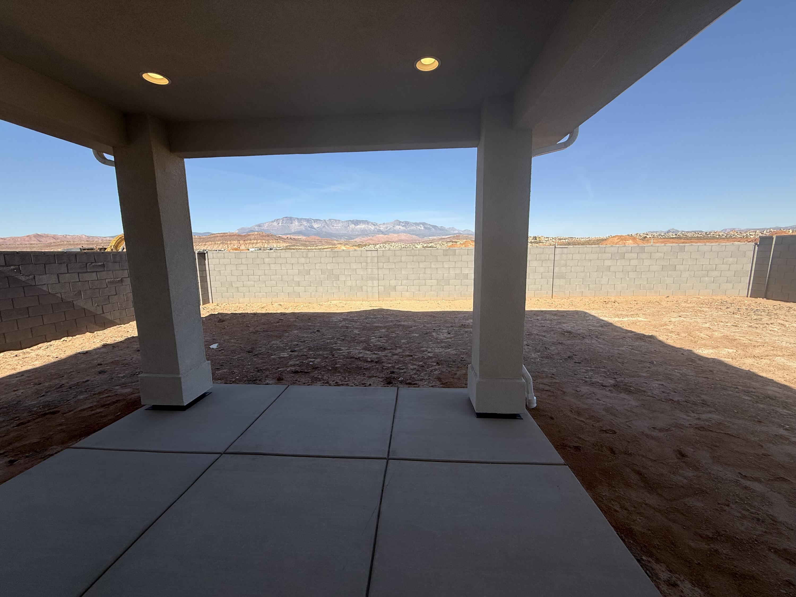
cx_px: 398
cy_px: 298
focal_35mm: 14
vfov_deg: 85.7
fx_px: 322
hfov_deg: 102.1
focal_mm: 2.22
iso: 50
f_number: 2.2
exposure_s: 1/2092
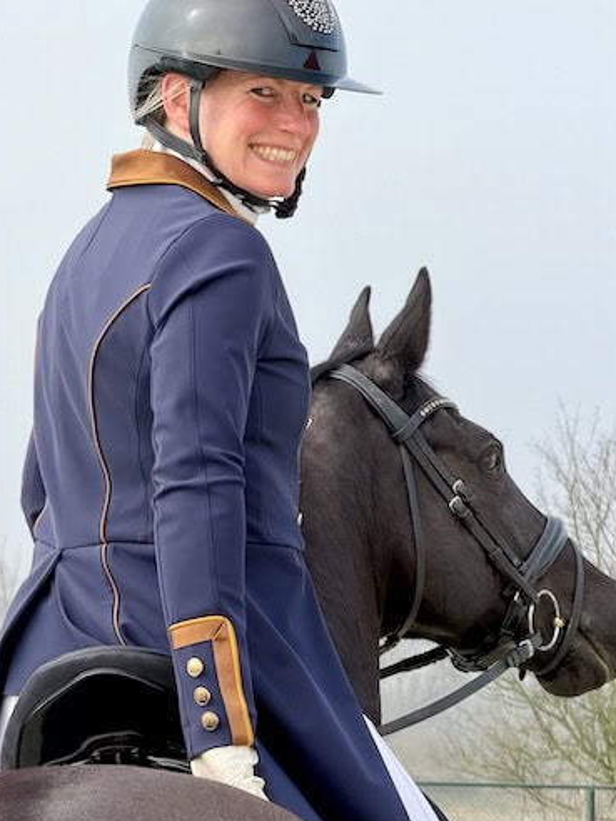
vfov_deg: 15.2
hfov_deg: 11.4
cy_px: 360
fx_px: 3085
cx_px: 247
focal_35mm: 130
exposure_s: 1/638
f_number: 2.8
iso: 40
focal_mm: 16.9
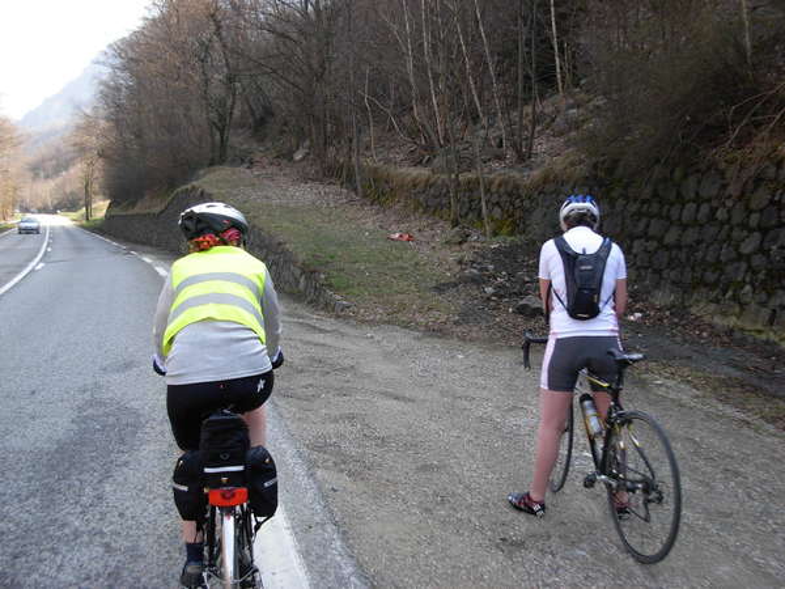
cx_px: 392
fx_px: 862
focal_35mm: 38
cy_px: 294
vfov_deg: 37.7
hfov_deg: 49.0
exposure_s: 1/192
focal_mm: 6.3
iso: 79
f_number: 2.9
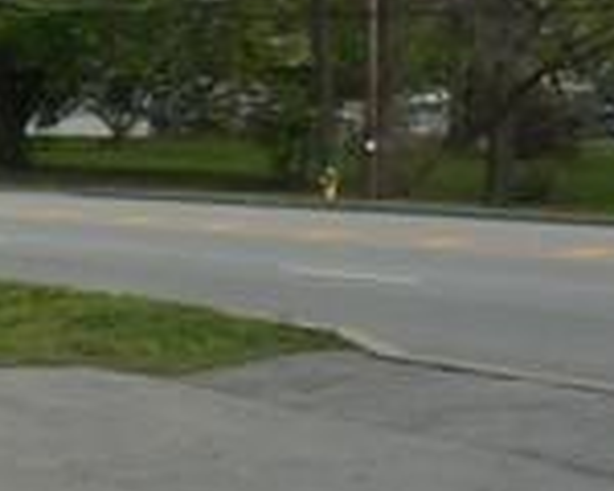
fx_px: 3035
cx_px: -835
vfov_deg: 9.2
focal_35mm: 167
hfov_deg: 10.1
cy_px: 323
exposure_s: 1/640
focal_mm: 4.5
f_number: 6.6
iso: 125
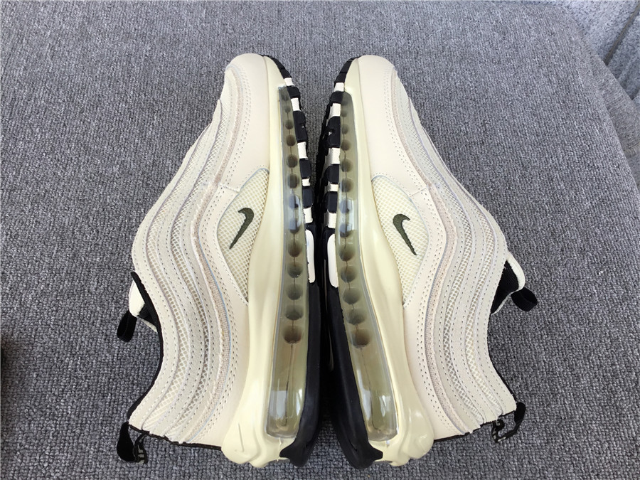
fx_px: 573
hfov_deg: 58.4
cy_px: 240
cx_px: 320
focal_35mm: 31
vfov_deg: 45.4
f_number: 2.4
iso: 25
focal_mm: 3.3
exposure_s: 1/139
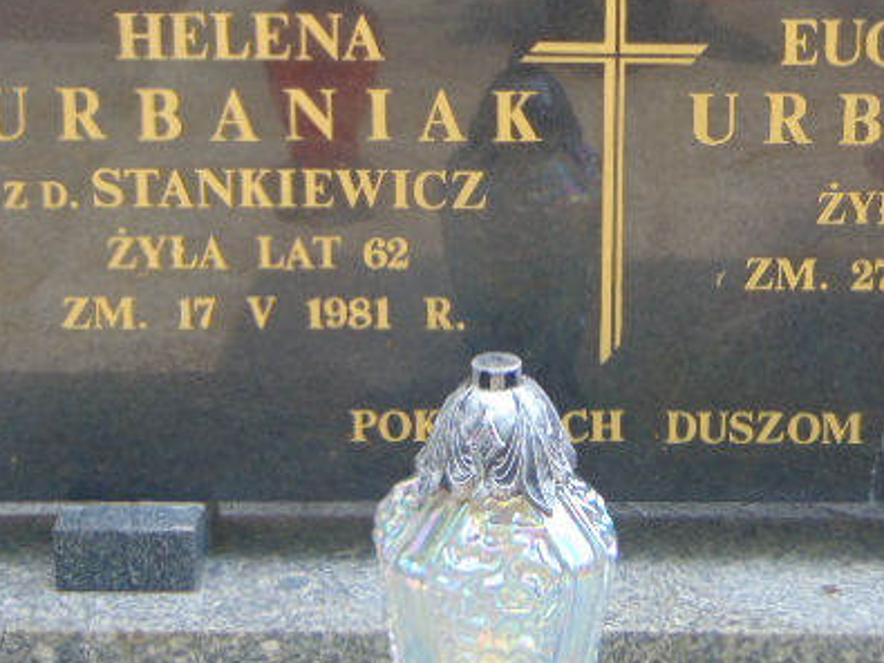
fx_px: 2936
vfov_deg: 12.8
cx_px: 638
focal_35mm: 115
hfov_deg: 17.1
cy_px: 186
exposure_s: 1/60
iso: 80
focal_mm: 12.8
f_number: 3.7
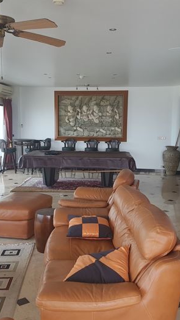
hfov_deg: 31.1
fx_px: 323
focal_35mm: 38
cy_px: 160
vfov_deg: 52.8
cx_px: 100
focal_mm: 4.2
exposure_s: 1/100
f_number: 1.7
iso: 50
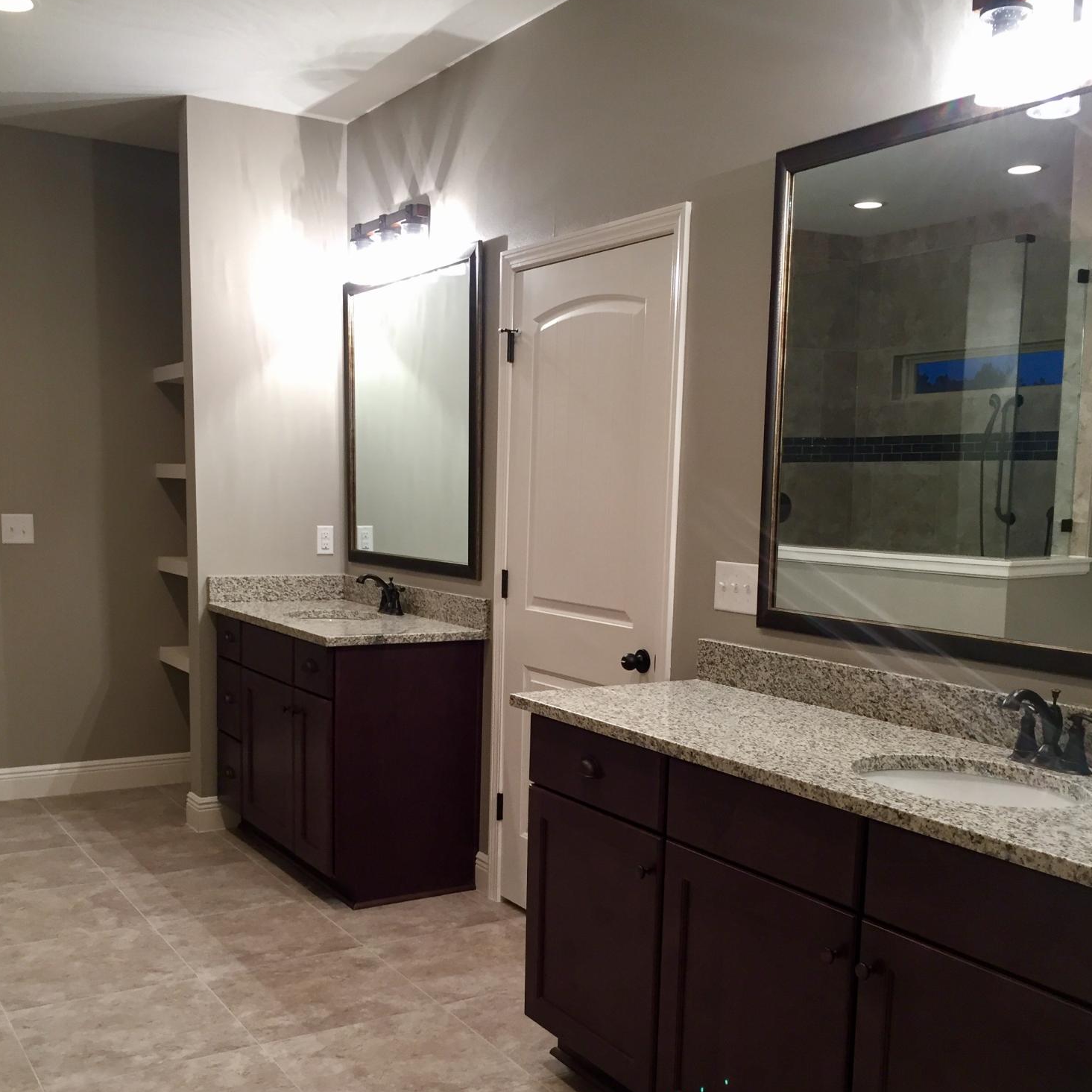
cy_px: 687
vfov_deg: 46.8
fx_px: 1249
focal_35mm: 35
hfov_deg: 47.2
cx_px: 555
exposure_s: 1/30
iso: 80
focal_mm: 4.15
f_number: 2.2
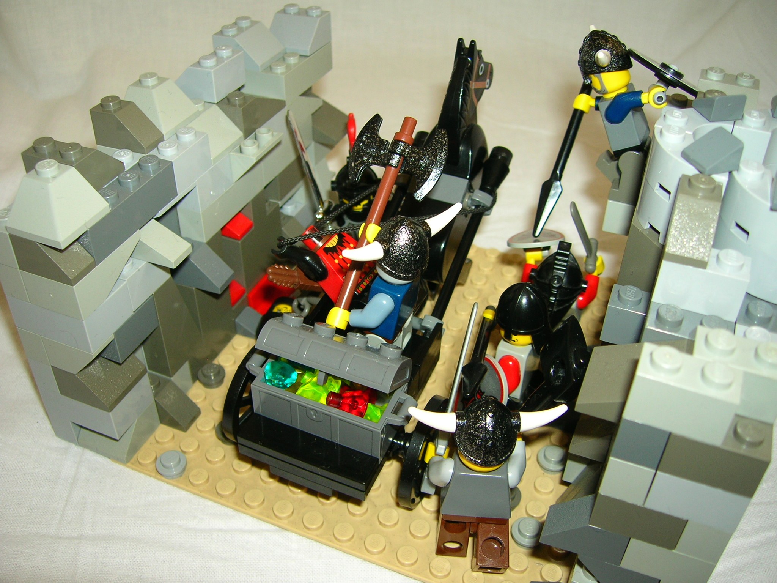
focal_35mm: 34
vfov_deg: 41.8
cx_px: 388
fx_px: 763
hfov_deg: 54.0
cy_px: 292
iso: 50
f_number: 2.9
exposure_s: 1/60.1
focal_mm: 5.7
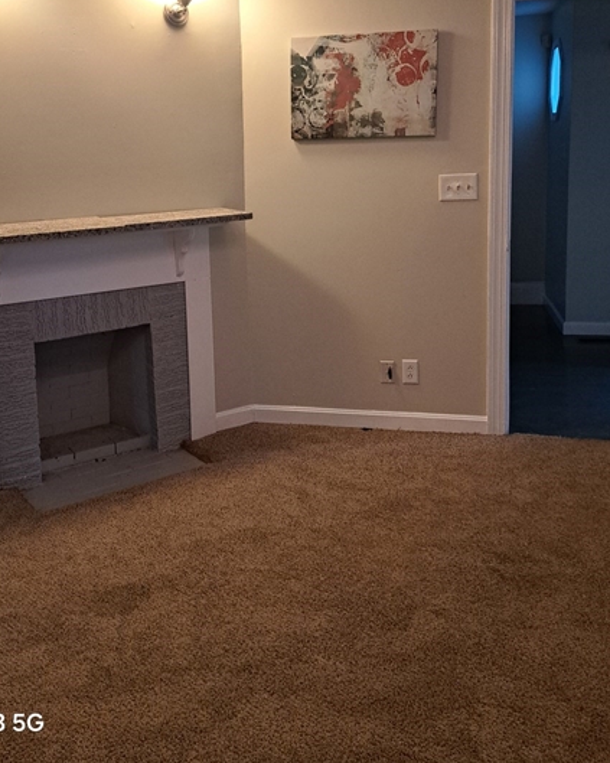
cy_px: 235
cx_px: 241
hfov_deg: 43.1
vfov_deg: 51.5
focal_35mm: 34
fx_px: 768
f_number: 1.8
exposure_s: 1/60
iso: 160
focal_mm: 5.23
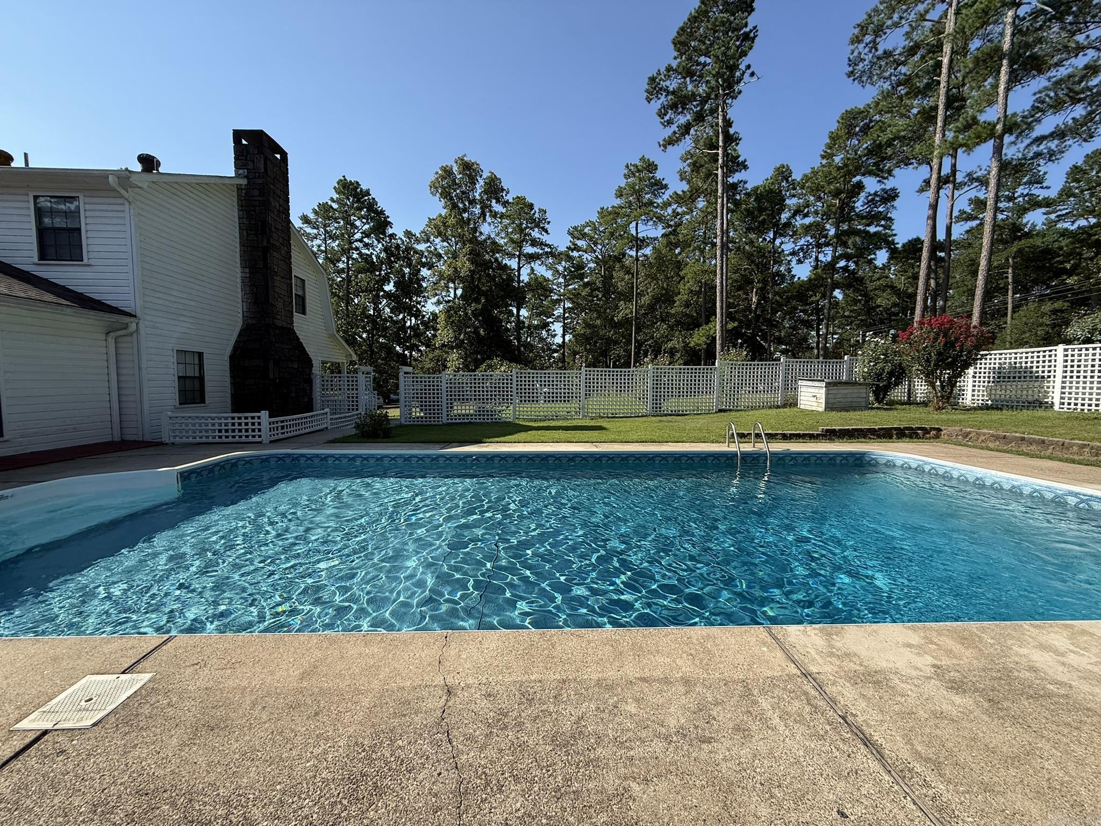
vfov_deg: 85.7
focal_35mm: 14
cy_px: 413
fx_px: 445
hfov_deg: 102.1
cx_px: 550
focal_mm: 2.22
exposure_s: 1/1189
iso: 50
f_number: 2.2
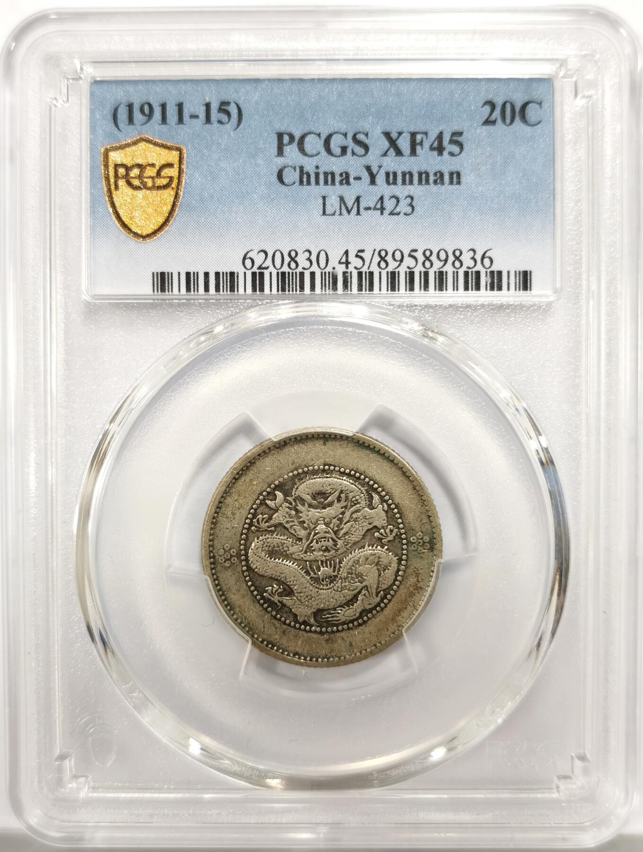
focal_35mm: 54
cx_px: 322
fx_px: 1332
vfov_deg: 35.5
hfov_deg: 27.1
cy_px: 426
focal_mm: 5.56
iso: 160
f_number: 16
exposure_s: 1/100
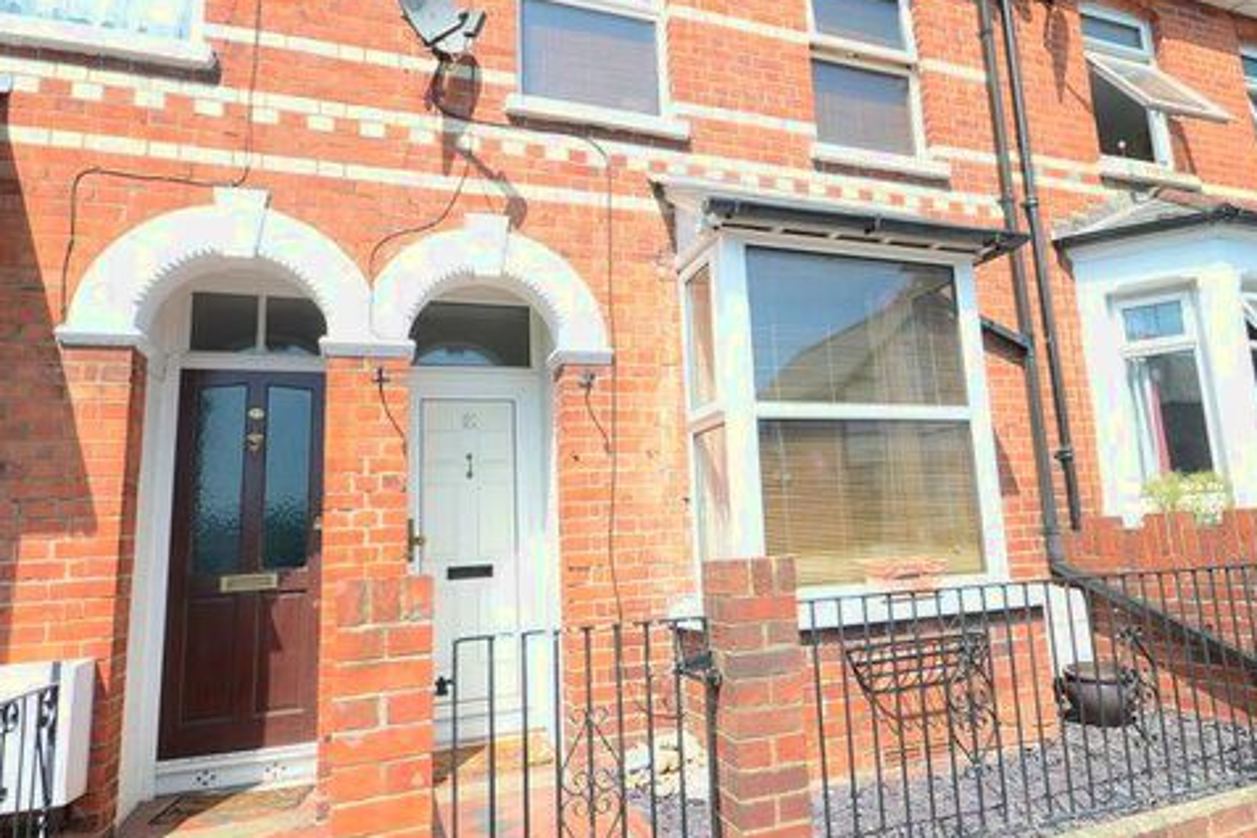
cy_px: 370
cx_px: 733
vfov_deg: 57.1
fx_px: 768
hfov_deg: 78.0
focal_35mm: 22
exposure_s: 1/125
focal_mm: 10
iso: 100
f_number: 5.6
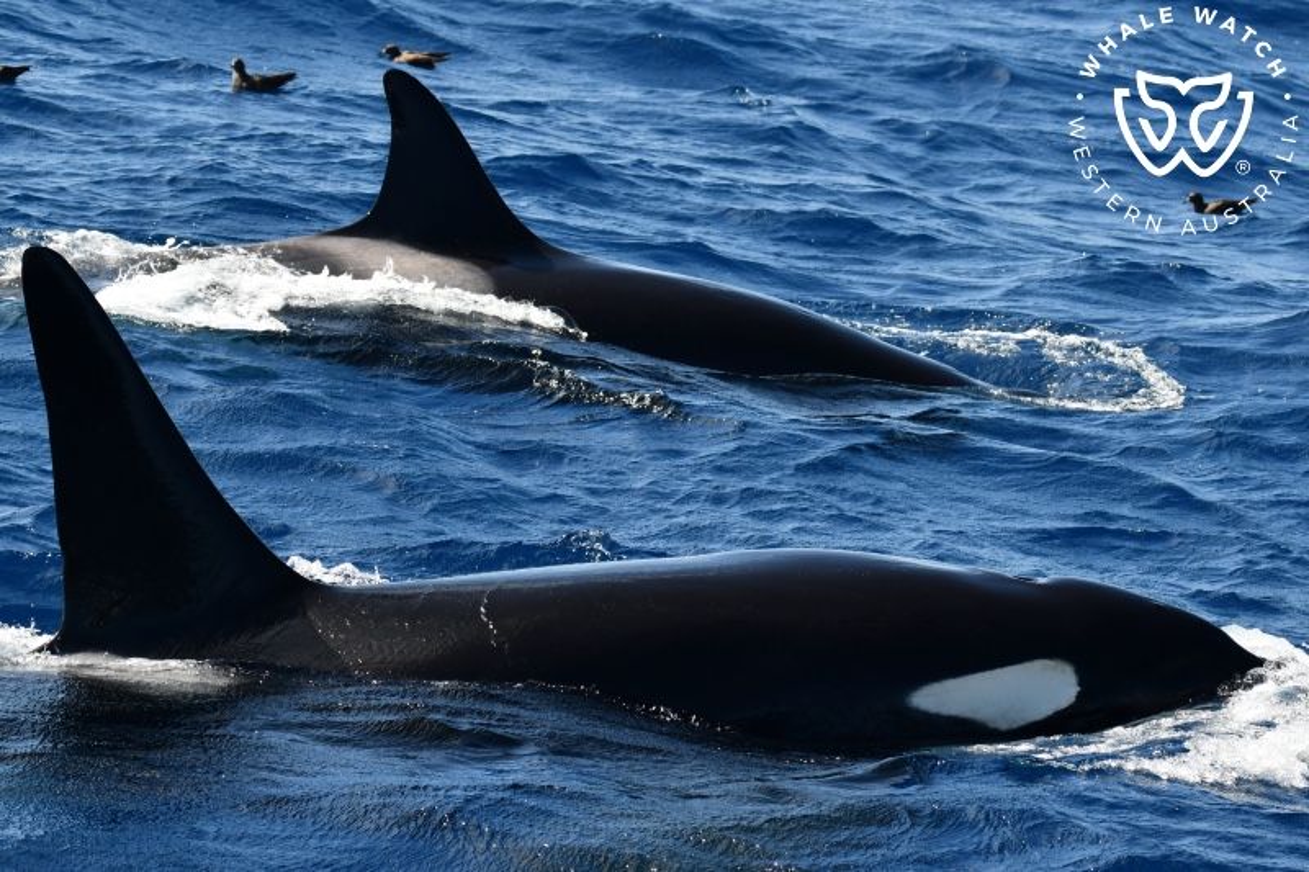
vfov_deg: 6.1
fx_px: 8179
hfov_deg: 9.2
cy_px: 436
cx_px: 654
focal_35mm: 225
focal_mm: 150
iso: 400
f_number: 6.3
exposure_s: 1/1600
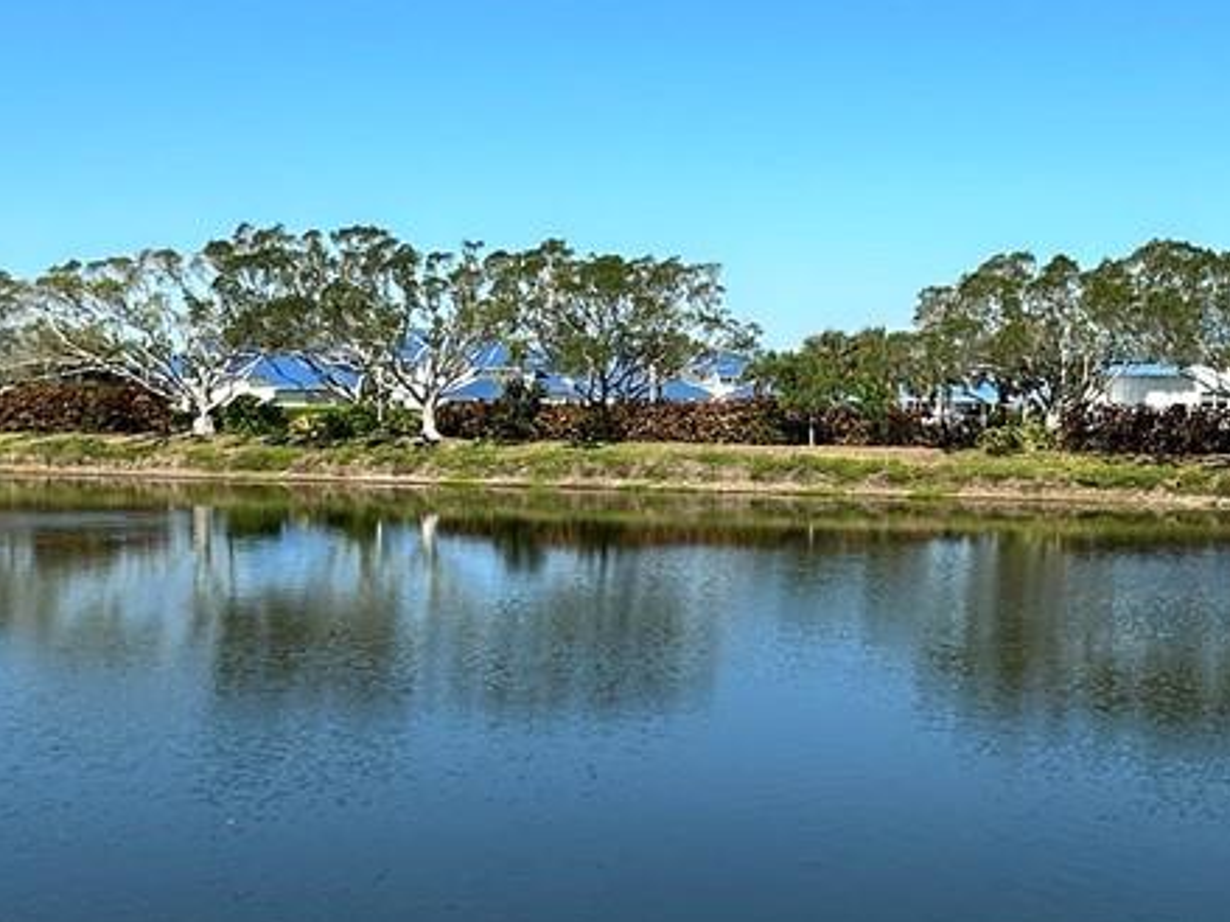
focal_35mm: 51
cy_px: 398
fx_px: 1812
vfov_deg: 28.5
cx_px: 709
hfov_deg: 37.4
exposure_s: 1/2092
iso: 50
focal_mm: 2.22
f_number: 2.2
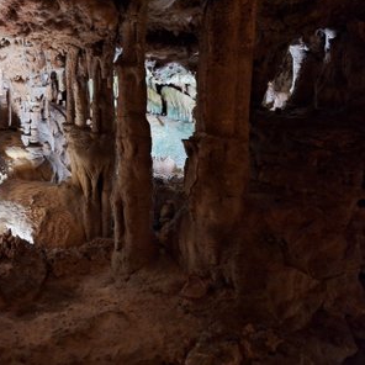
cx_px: 90
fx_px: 394
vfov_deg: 49.4
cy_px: 146
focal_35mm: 33
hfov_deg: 47.8
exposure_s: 1/20
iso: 640
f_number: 1.8
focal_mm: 5.54
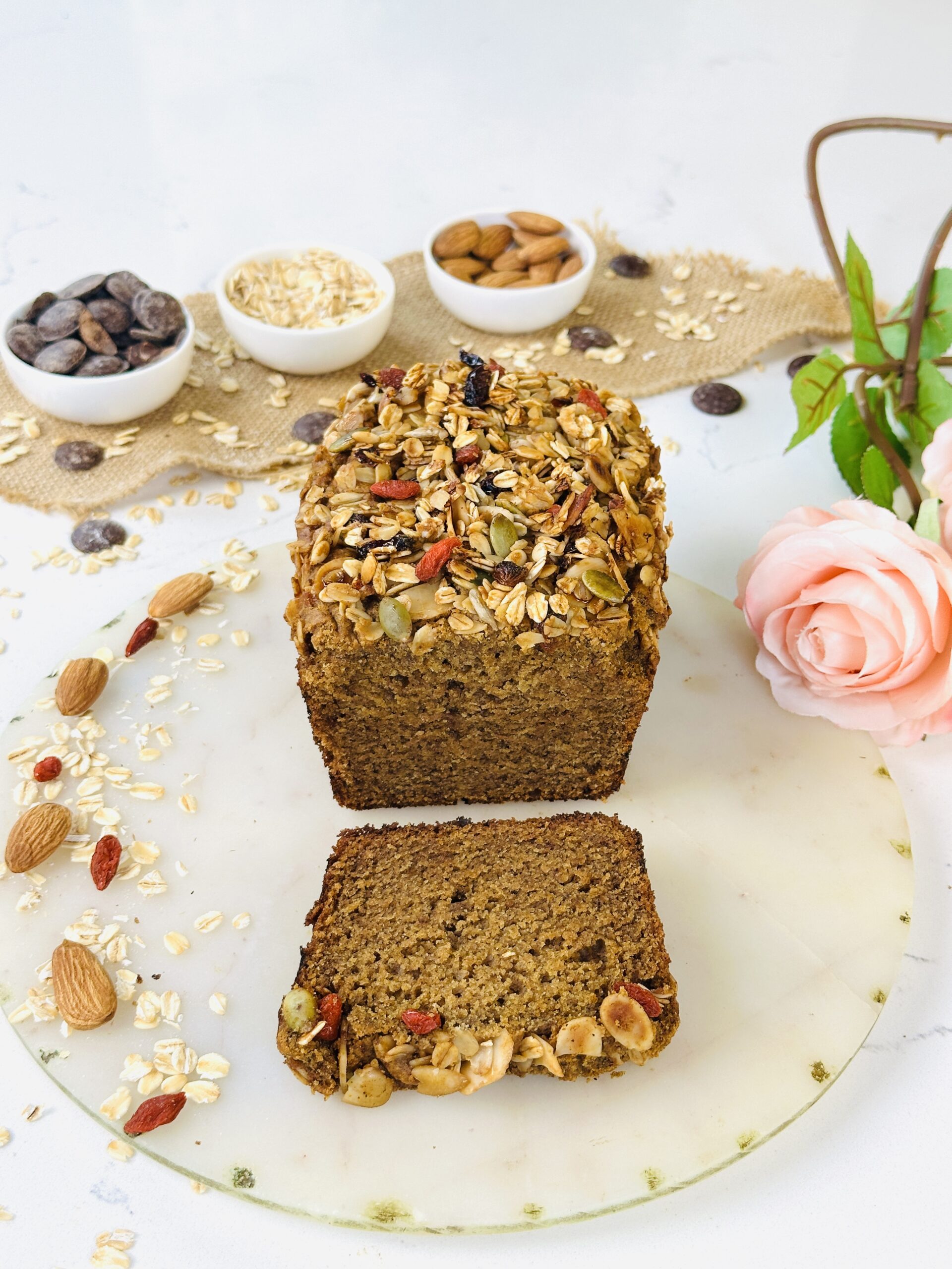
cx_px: 476
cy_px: 634
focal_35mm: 48
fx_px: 1760
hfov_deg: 30.3
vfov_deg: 39.7
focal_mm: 6.86
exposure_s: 1/121
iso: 50
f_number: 1.78
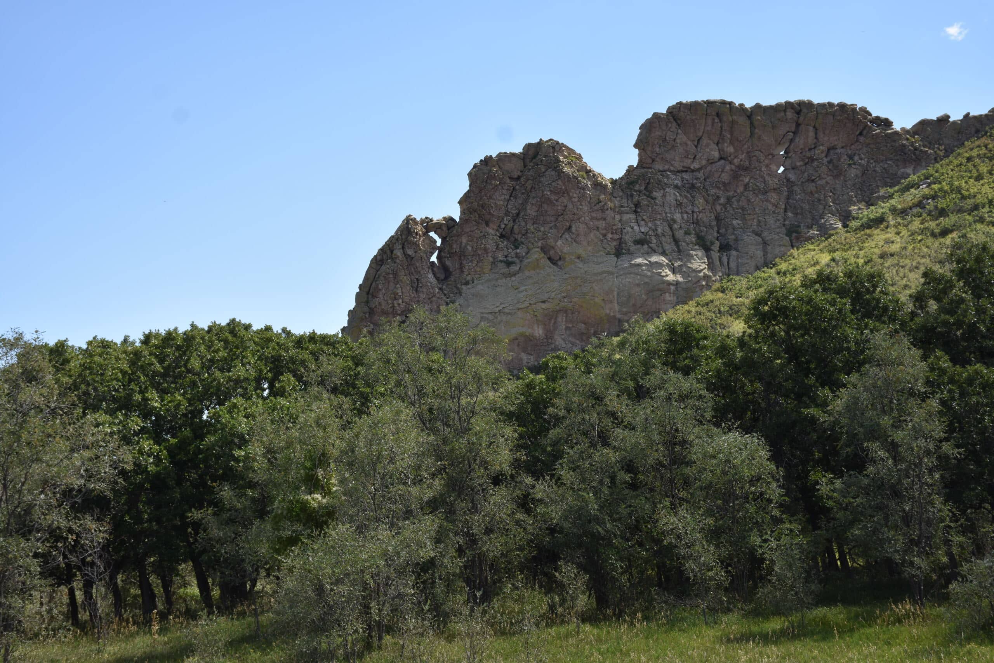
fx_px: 1657
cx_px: 497
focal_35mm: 60
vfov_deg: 22.6
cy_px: 332
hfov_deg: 33.4
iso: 100
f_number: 7.1
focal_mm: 40
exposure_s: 1/250
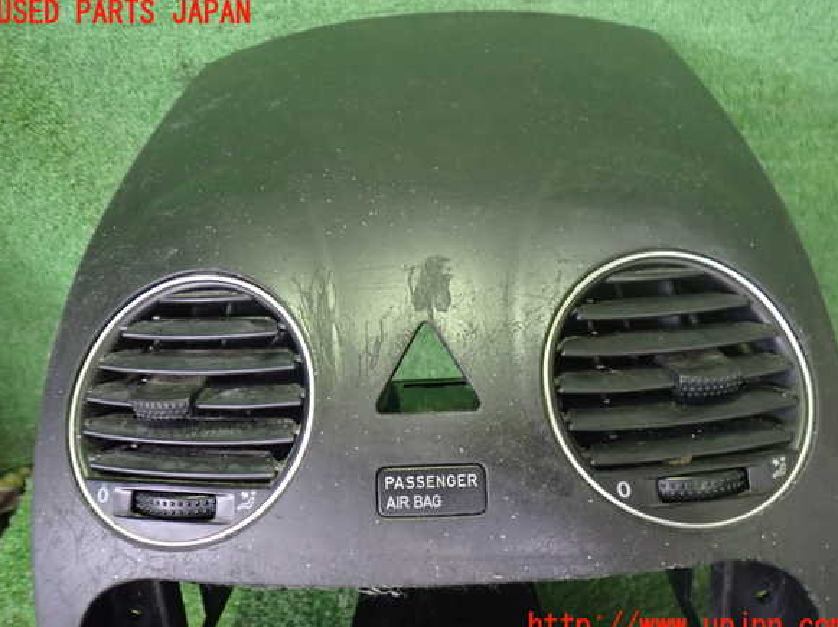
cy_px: 320
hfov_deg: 58.4
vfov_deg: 45.4
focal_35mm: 31
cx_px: 421
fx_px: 750
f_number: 2.3
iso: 800
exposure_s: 1/30
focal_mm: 5.4
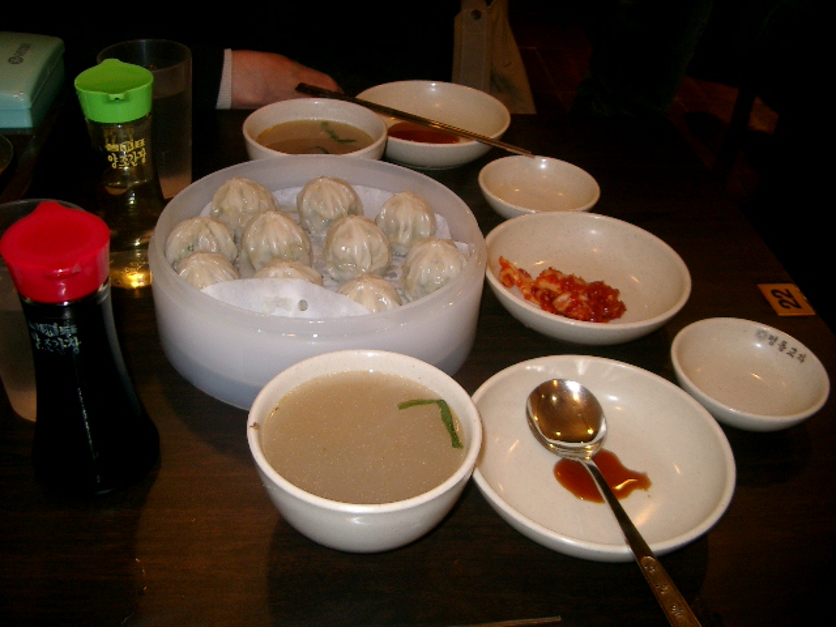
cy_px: 314
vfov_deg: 38.7
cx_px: 418
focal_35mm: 37
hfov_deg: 50.1
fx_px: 894
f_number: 2.6
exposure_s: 1/60
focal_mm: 7.6
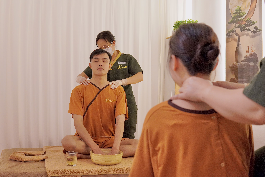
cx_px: 132
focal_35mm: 45
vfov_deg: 29.9
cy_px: 88
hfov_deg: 43.6
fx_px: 331
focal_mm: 30
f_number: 4
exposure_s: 1/200
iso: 2500
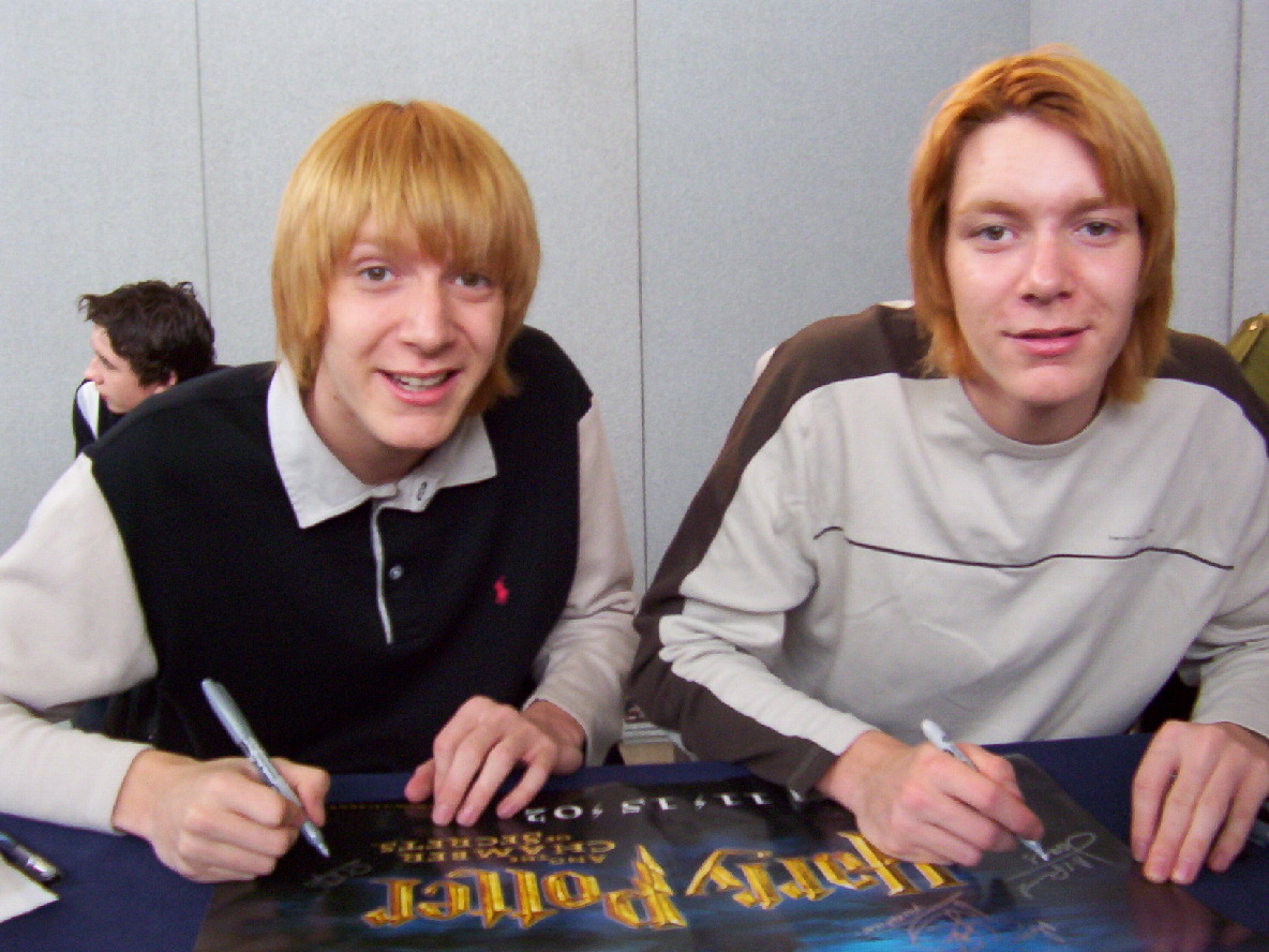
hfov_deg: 51.4
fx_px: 1320
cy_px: 476
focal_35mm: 36
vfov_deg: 39.7
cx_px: 634
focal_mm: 5.54
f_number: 2.76
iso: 140
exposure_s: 1/34.4
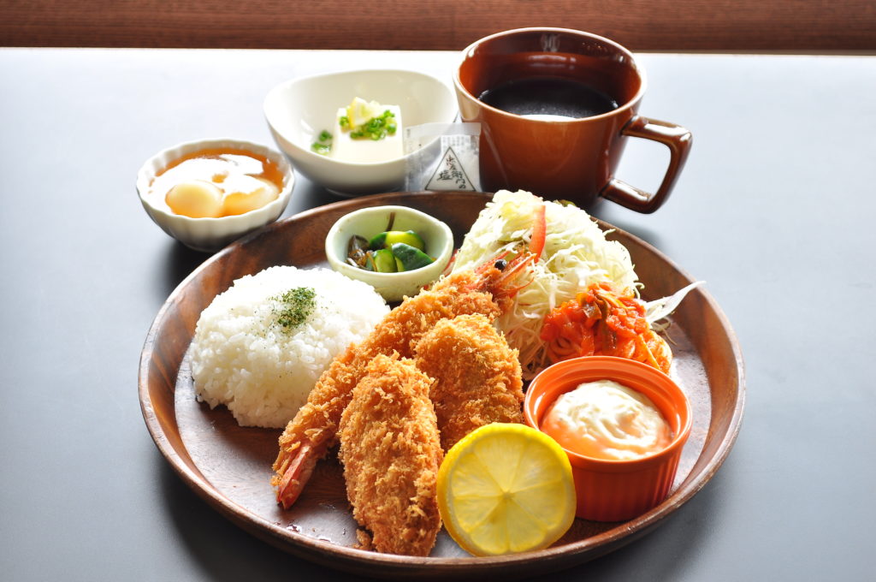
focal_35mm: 72
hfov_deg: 28.1
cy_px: 291
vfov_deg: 18.9
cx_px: 438
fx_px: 1750
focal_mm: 48
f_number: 5.3
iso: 200
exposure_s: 1/15
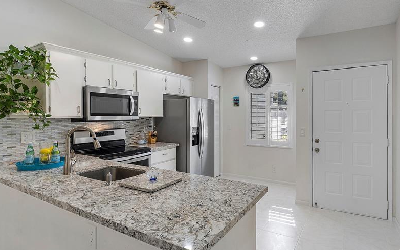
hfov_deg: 84.7
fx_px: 218
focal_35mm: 20
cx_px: 223
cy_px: 117
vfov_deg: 59.6
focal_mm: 10
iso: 160
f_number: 11
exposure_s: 1/15
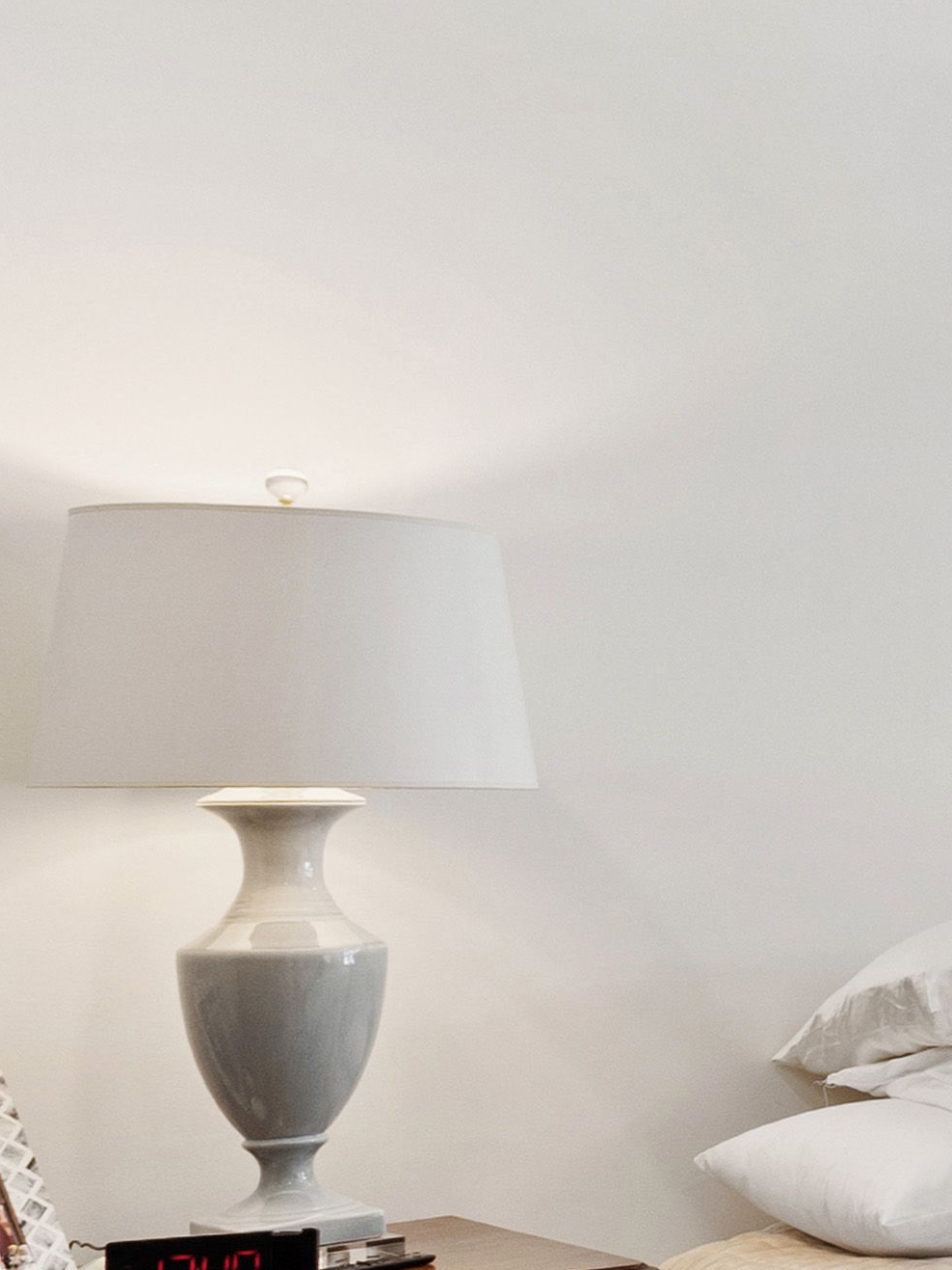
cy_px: 810
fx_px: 2236
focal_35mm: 61
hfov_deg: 16.2
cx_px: 2076
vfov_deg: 31.5
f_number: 8
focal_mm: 10
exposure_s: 1/4
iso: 100
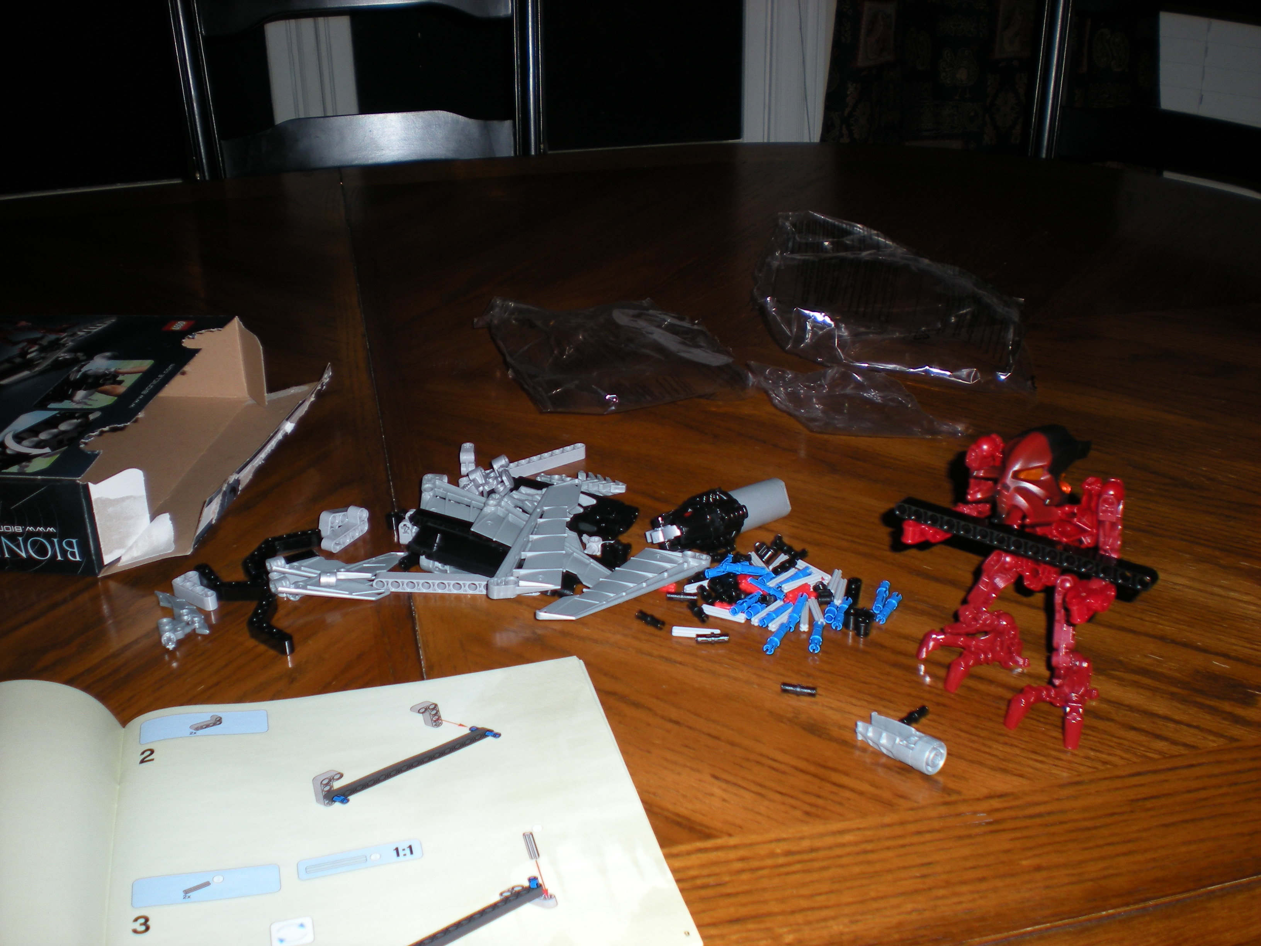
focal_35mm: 38
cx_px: 630
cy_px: 473
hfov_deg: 49.0
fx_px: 1384
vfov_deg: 37.7
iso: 64
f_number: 3.1
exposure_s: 1/60
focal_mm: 6.3
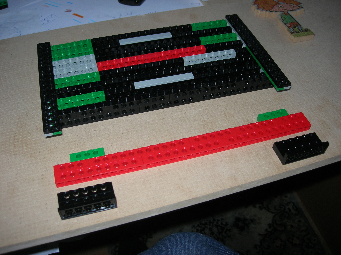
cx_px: 170
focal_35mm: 38
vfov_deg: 37.7
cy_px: 128
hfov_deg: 49.0
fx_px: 374
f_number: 2.8
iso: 64
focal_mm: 7.8
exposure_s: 1/60.1
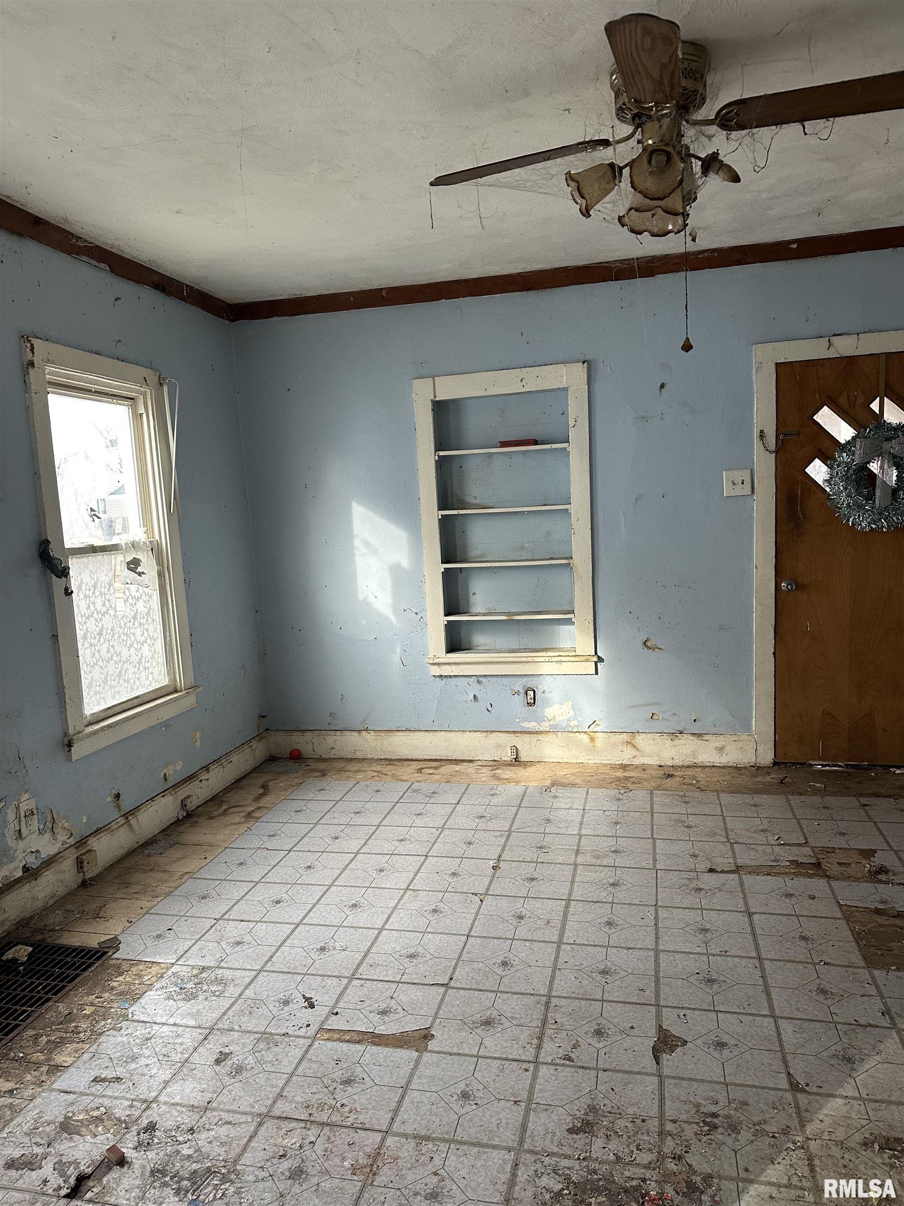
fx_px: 836
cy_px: 603
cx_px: 452
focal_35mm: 24
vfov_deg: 71.6
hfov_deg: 56.8
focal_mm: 6.86
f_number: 1.78
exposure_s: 1/121
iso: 200
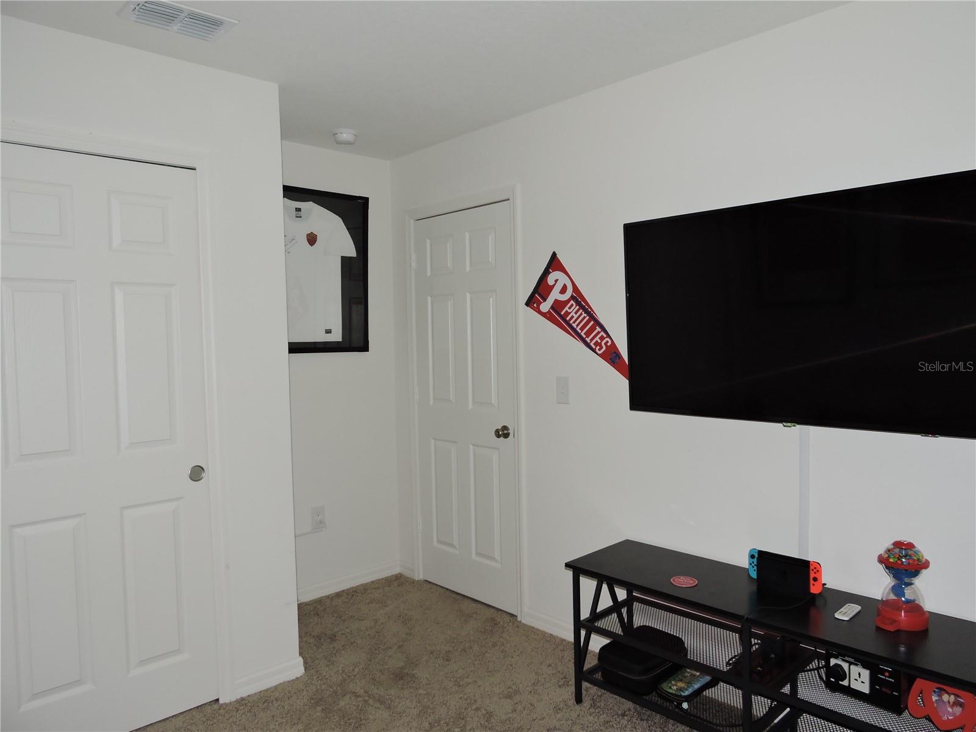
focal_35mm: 24
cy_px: 366
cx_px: 488
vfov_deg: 56.8
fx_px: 677
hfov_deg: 71.6
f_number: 3.3
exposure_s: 1/30
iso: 200
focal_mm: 4.3
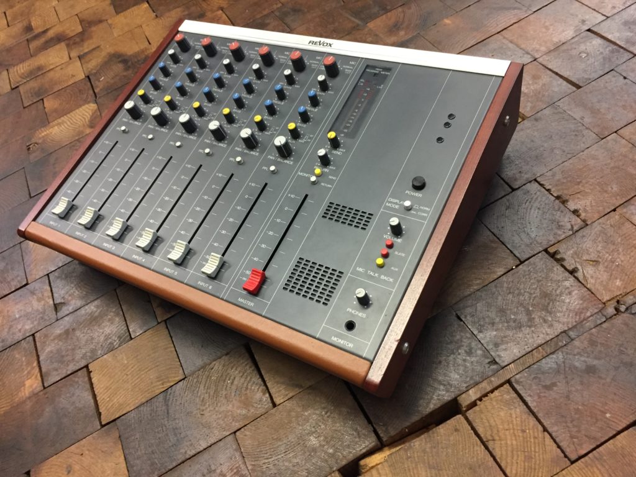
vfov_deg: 48.2
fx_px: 533
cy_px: 238
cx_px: 318
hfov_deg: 61.7
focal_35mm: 29
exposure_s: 1/33
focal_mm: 4.15
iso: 250
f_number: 2.2
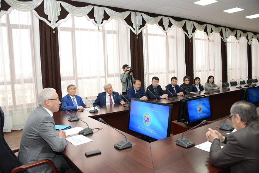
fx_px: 201
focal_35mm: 28
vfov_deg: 46.4
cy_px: 86
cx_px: 130
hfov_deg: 65.5
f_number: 4
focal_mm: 28
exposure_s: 1/160
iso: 1400
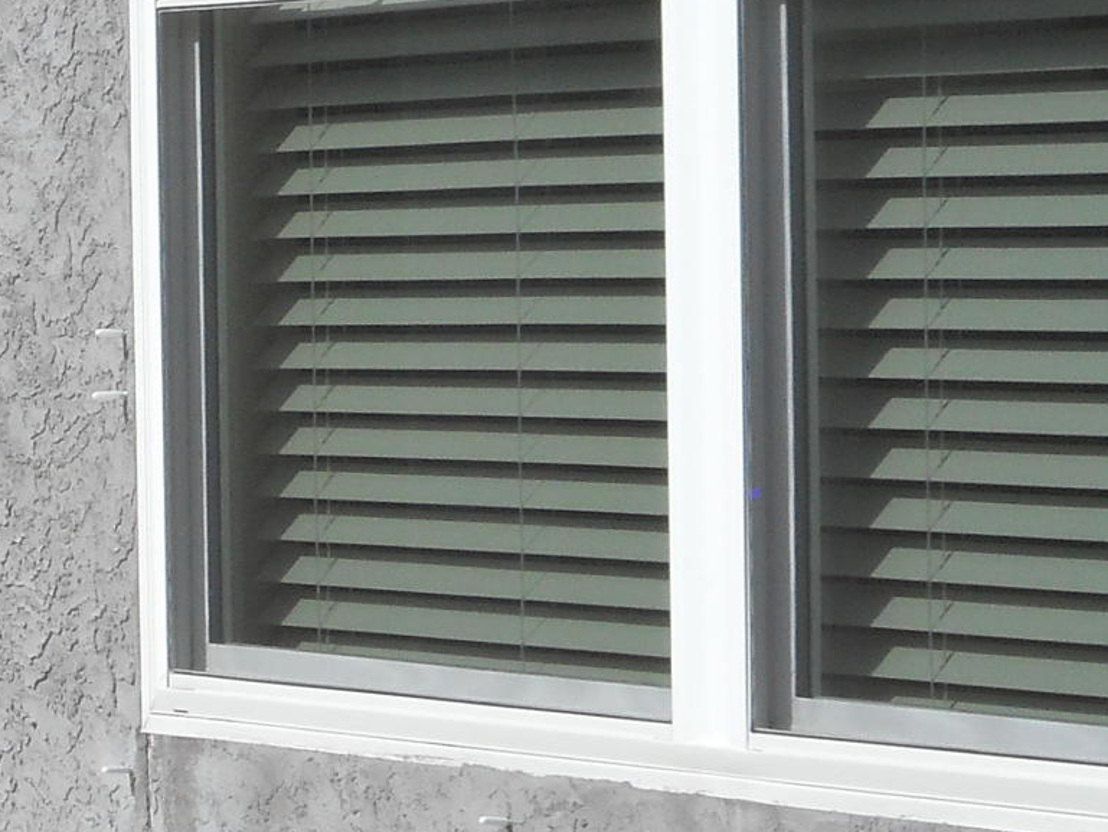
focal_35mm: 199
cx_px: -797
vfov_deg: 7.5
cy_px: 427
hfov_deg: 9.5
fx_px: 6371
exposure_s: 1/500
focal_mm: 9.1
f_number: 4.9
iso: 80
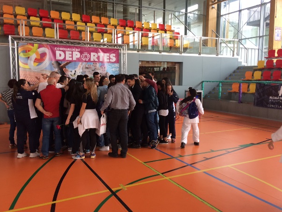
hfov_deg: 58.3
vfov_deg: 45.4
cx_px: 134
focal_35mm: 31
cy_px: 102
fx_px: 252
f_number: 2.2
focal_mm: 4.15
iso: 32
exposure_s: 1/33
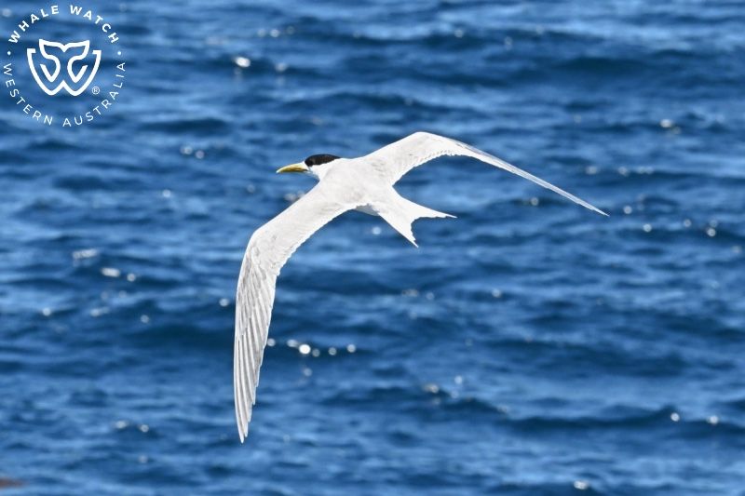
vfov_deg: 4.6
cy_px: 248
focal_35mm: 300
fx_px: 6207
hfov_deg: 6.9
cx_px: 372
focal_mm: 300
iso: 3200
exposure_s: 1/1600
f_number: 18
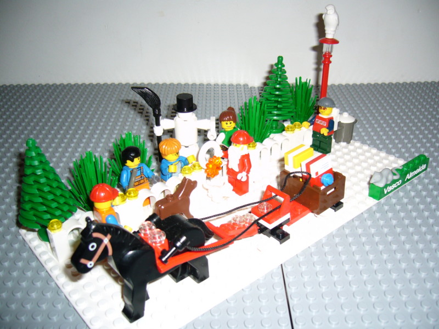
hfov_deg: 52.6
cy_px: 164
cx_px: 220
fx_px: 444
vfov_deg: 40.7
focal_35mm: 35
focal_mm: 5.8
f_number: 2.8
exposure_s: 1/30
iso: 100
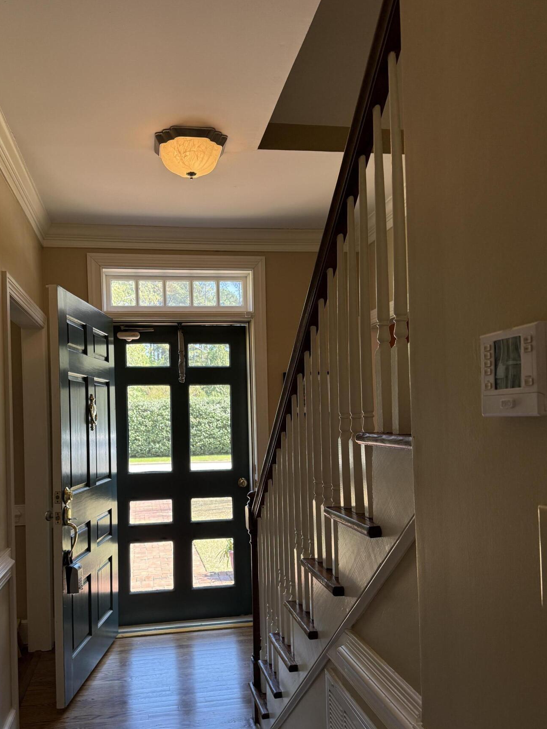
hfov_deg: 49.6
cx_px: 233
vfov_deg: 63.2
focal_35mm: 28
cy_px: 416
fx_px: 590
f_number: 1.78
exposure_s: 1/230
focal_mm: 6.76
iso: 200
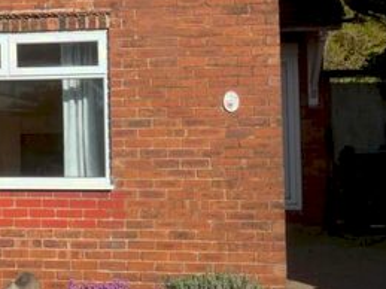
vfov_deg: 26.3
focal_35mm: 54
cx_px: 55
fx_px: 602
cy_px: 44
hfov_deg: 34.0
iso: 80
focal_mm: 3.6
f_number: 4
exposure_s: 1/1000
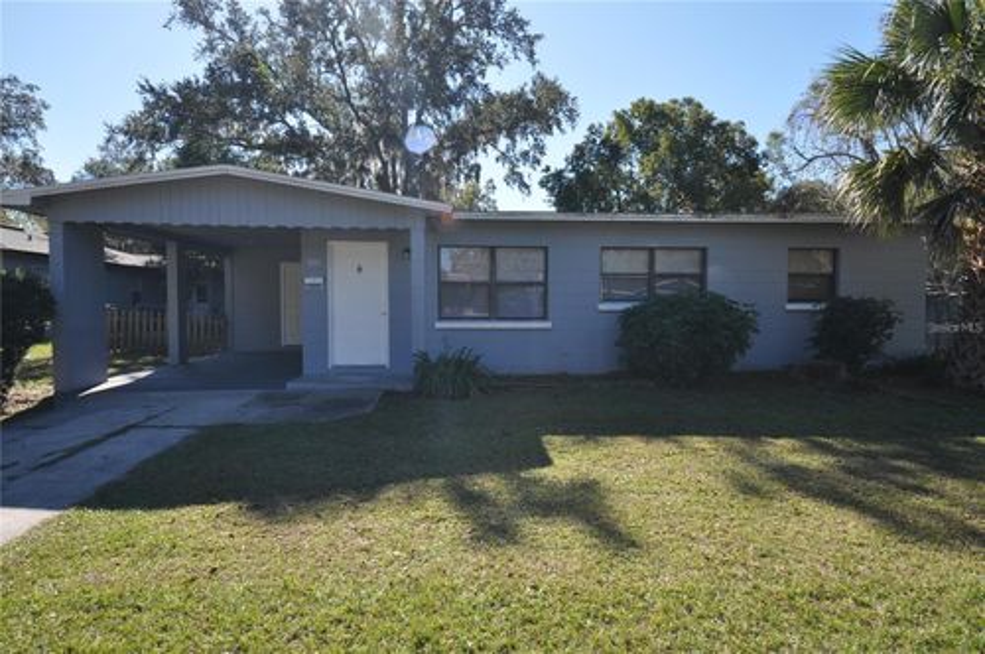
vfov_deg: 59.4
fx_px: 574
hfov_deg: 81.3
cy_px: 327
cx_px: 492
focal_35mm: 21
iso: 200
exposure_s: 1/250
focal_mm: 14
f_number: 8
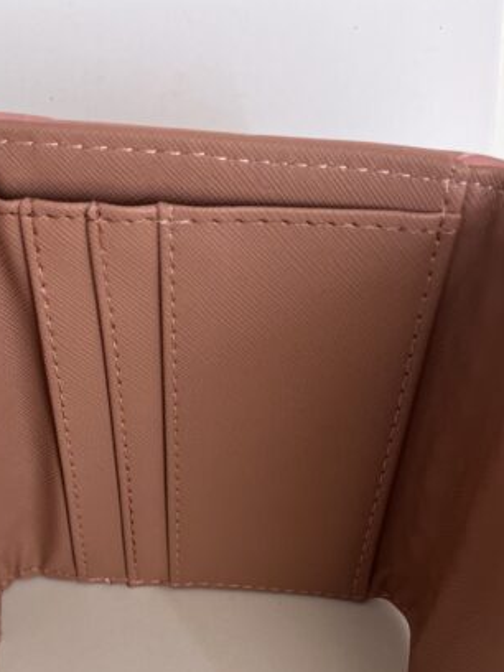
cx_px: 183
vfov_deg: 34.7
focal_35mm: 51
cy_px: 642
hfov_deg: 28.4
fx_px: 990
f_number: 1.6
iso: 125
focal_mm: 5.1
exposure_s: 1/121
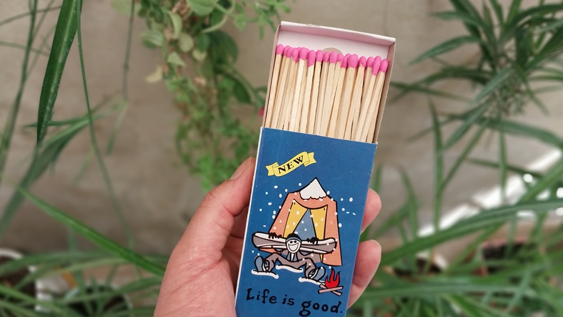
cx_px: 277
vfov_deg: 40.1
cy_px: 139
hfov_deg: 66.1
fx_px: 433
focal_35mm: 29
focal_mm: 4
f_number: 1.8
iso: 25
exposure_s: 1/50
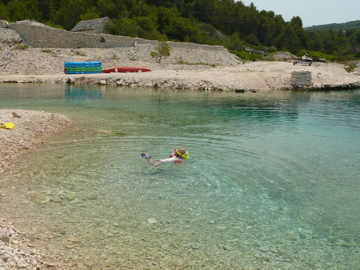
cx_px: 180
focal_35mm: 41
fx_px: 426
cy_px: 135
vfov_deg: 35.1
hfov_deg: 45.8
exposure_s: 1/320
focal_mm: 8.3
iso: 100
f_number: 5.6
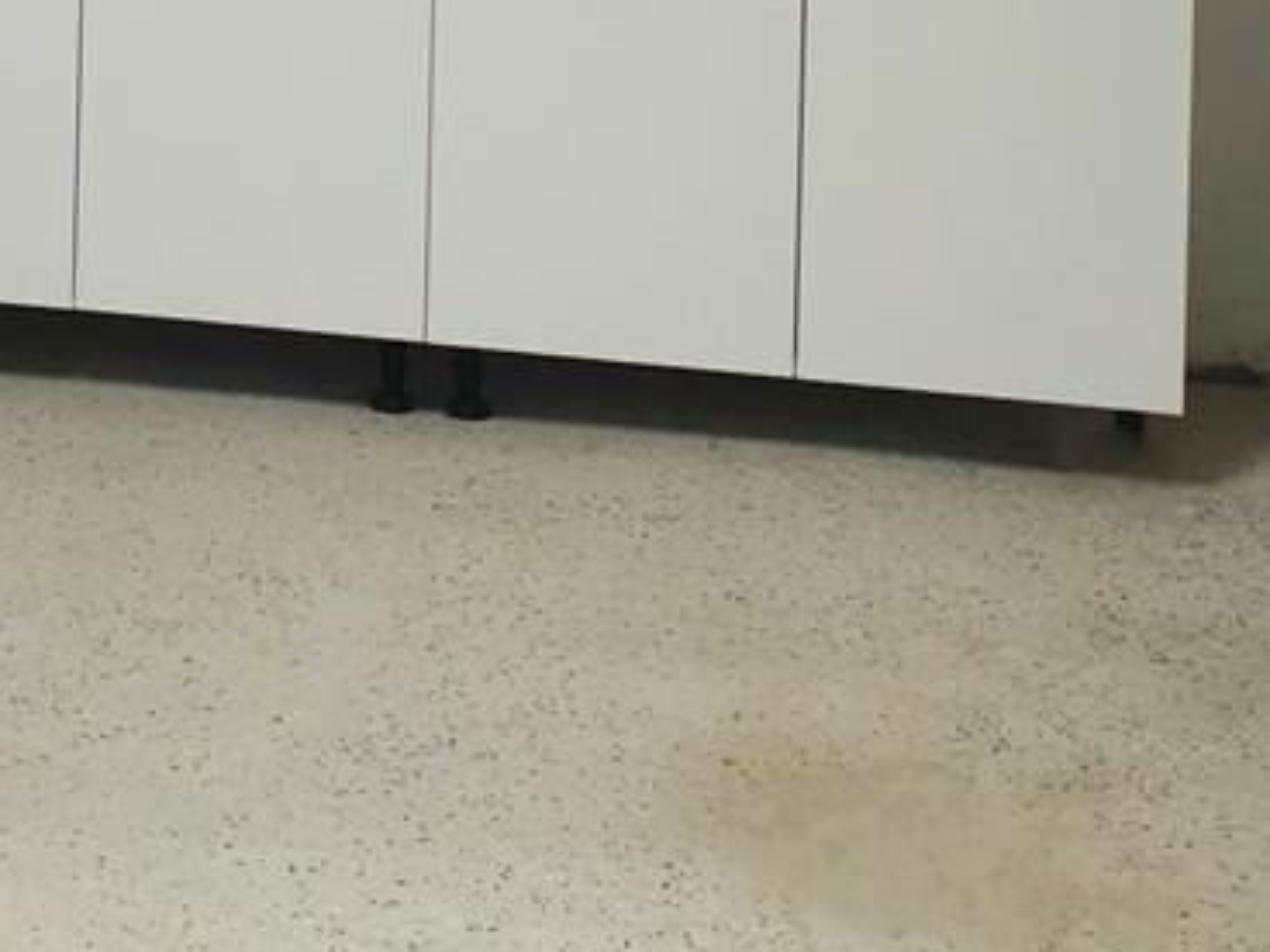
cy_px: -614
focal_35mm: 100
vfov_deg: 13.6
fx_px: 3669
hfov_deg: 18.9
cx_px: -121
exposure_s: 1/60.2
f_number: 1.7
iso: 320
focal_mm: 6.3
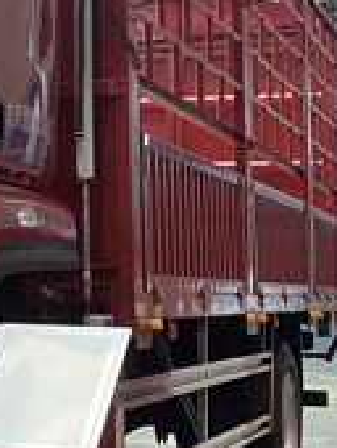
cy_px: 141
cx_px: -232
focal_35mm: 107
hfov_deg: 12.8
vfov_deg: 18.3
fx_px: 1385
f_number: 1.8
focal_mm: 4.25
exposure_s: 1/33
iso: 400
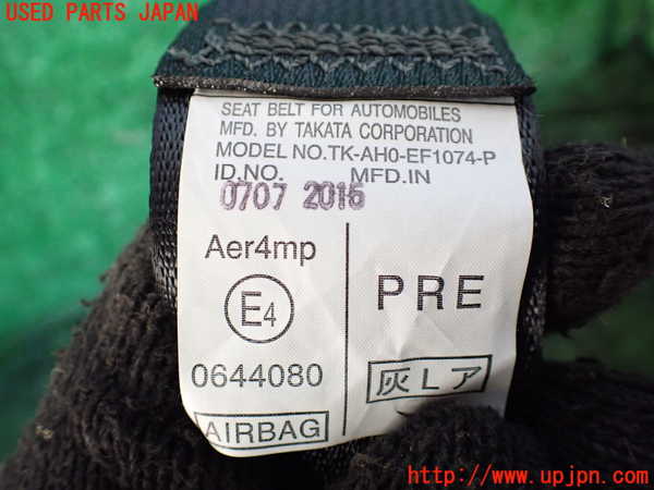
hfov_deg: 60.0
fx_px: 567
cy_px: 245
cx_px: 327
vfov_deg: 46.8
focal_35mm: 30
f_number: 2.3
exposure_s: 1/125
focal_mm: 5.4
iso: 640
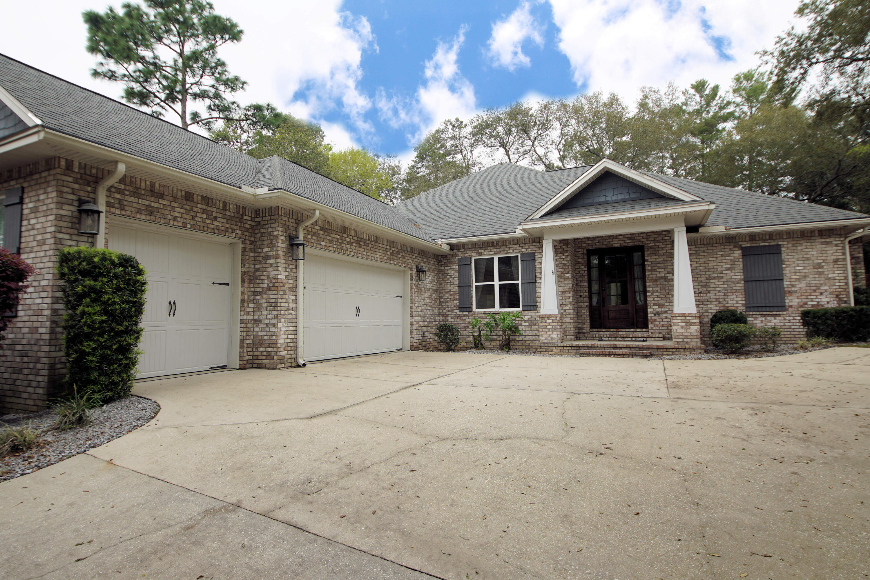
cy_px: 290
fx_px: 435
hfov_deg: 90.0
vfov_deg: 67.4
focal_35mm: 18
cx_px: 435
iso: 100
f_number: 6.3
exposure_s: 1/125
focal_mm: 12
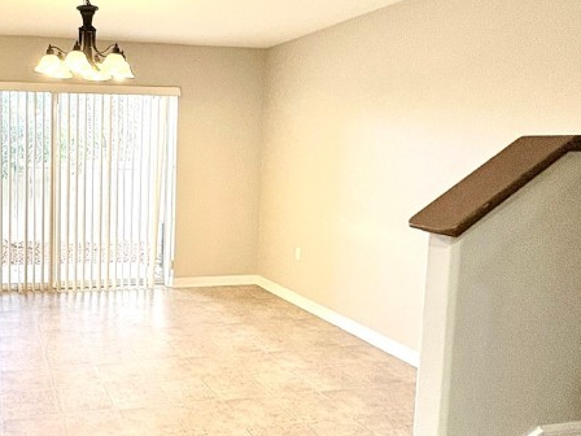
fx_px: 537
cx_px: 99
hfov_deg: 52.3
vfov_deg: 44.1
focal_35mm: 32
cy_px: 201
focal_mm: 2.22
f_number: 2.2
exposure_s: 1/120
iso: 200
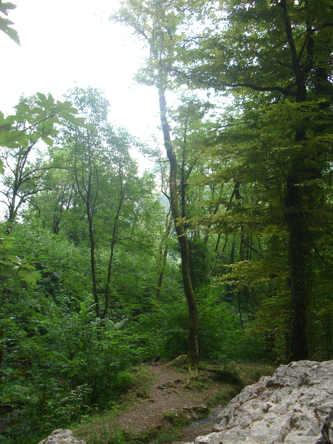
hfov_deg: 40.7
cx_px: 166
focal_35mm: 35
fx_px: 449
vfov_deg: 52.6
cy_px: 222
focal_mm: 5.8
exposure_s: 1/125
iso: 100
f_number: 2.6
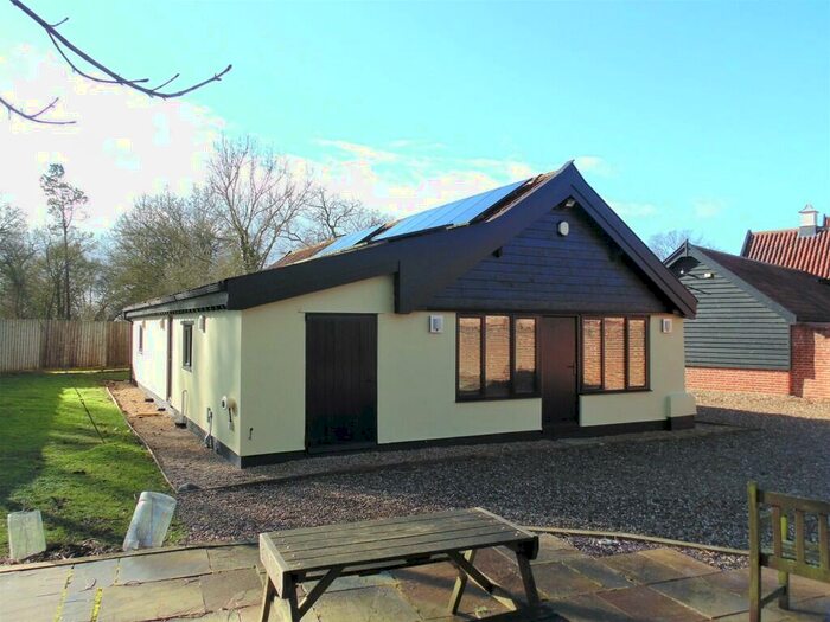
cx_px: 415
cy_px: 311
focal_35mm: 27
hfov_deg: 65.3
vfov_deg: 51.4
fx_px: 647
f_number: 3.2
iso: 80
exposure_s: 1/400
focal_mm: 4.8
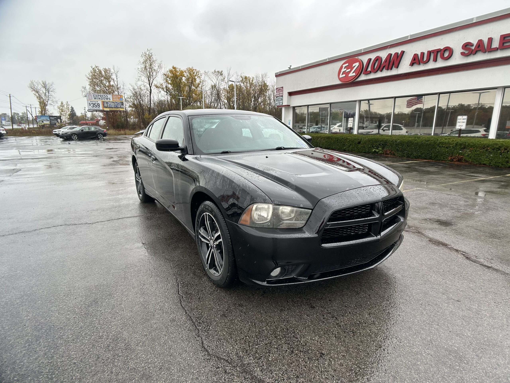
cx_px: 255
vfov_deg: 53.1
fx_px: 383
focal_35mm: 26
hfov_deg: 67.3
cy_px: 192
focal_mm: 5.7
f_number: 1.5
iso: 50
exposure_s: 1/591
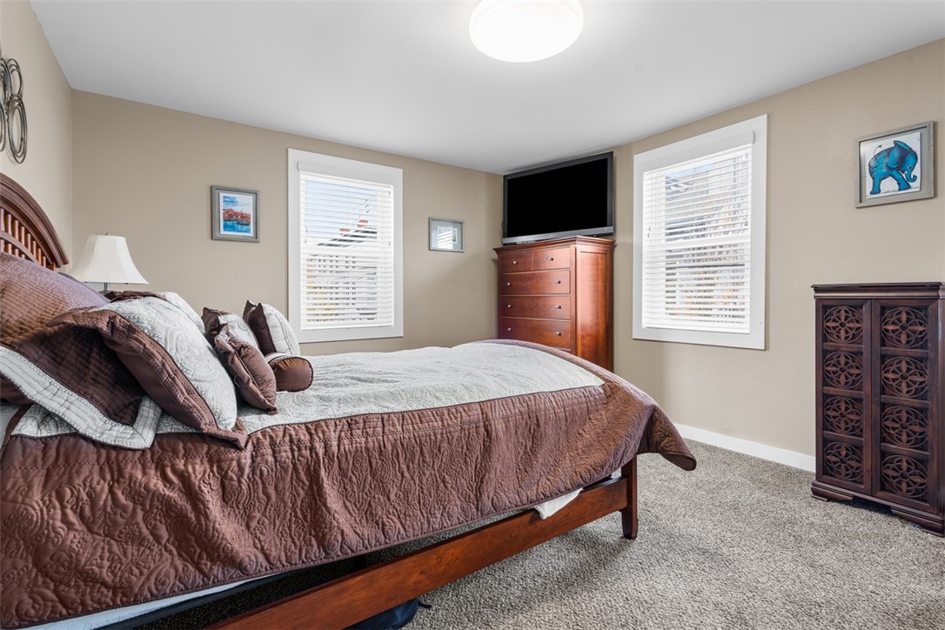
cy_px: 315
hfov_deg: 96.7
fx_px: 420
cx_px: 472
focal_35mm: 16
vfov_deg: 73.7
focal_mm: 16
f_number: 8
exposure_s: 1/3
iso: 400
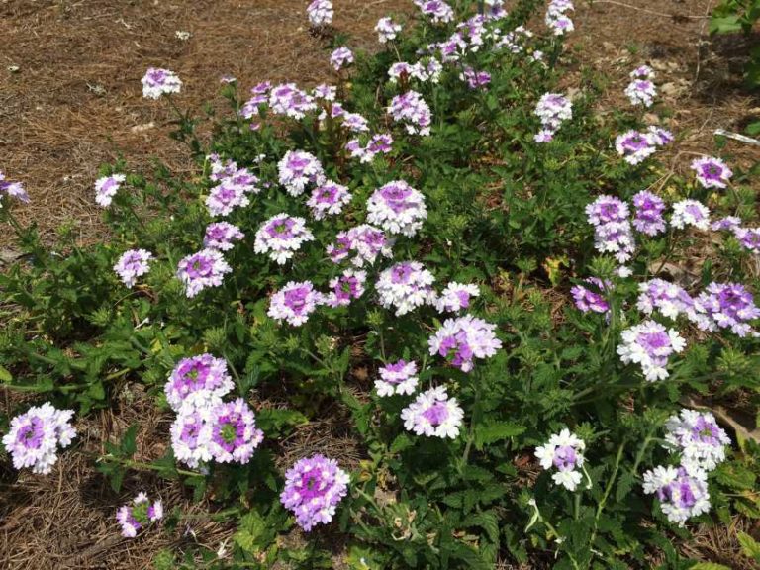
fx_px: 637
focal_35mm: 29
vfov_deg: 48.2
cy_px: 285
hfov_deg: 61.7
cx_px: 380
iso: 25
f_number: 2.2
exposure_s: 1/2331
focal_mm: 4.15
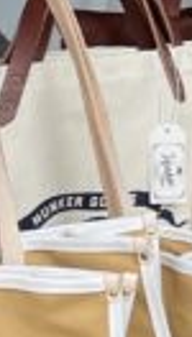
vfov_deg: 9.8
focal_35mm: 219
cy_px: 38
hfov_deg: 5.4
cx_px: 448
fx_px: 1967
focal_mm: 4.2
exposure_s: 1/272
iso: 32
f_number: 1.6
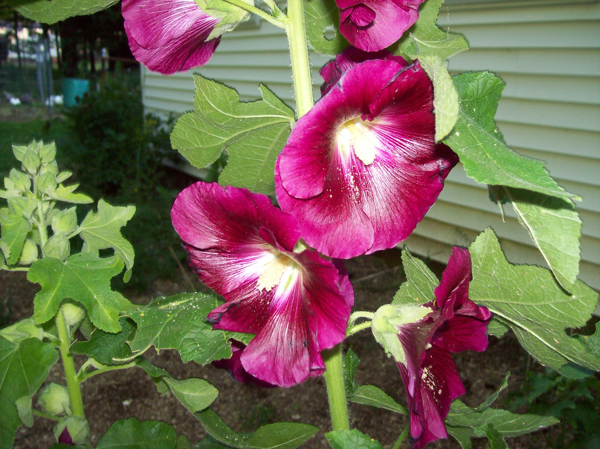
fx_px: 624
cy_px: 224
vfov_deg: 39.6
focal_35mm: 36
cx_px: 300
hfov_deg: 51.4
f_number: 2.7
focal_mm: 6
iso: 80
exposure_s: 1/64
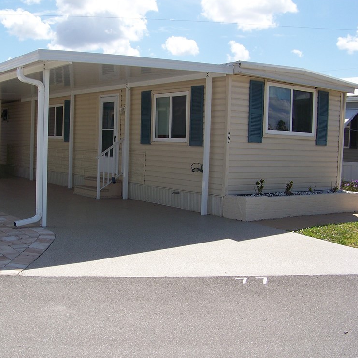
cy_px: 179
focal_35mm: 44
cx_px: 128
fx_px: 515
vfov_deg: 38.3
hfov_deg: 38.0
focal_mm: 5.85
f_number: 4
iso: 64
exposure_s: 1/500
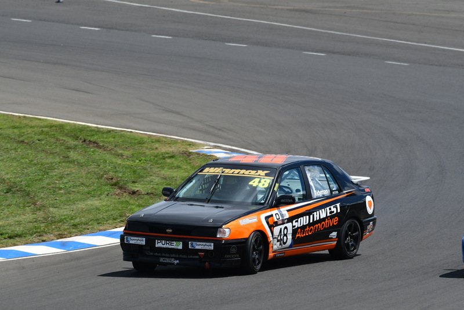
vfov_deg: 2.4
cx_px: 232
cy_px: 155
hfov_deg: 3.5
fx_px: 7542
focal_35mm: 585
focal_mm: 390
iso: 250
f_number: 10
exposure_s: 1/640
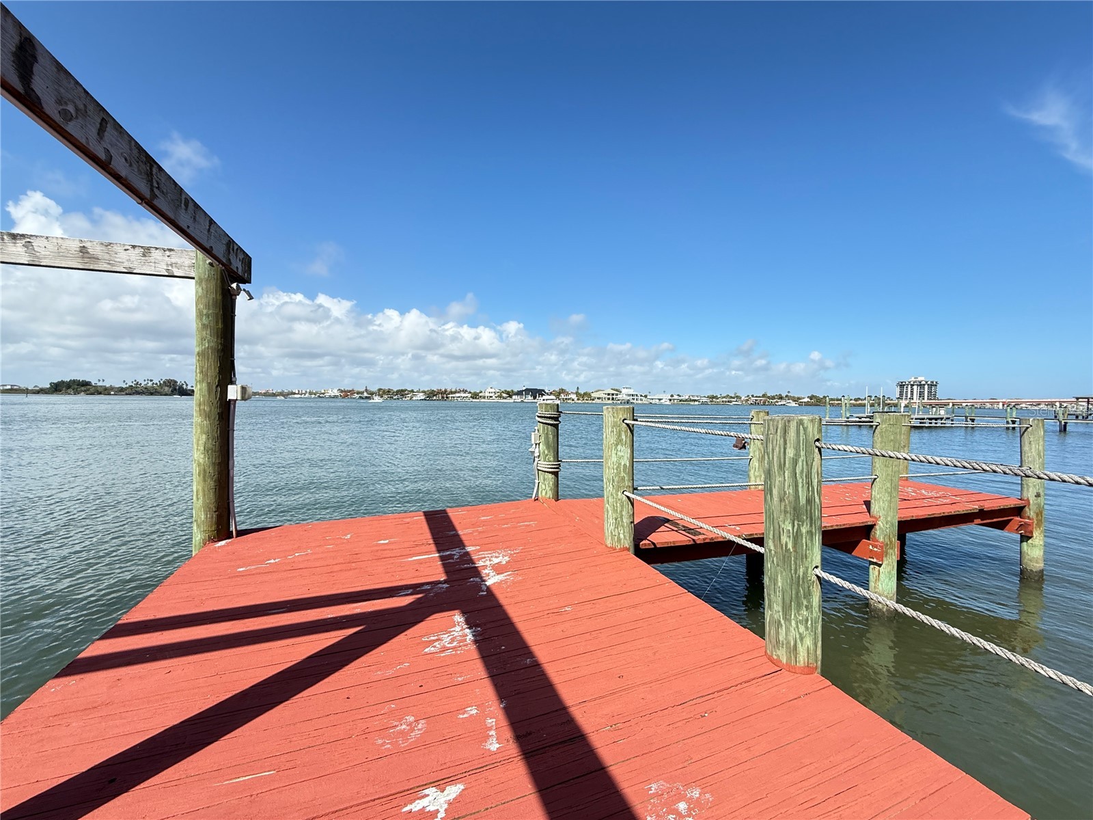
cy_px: 410
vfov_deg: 85.7
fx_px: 442
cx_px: 546
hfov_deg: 102.1
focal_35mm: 14
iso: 50
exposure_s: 1/1259
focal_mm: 2.22
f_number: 2.2
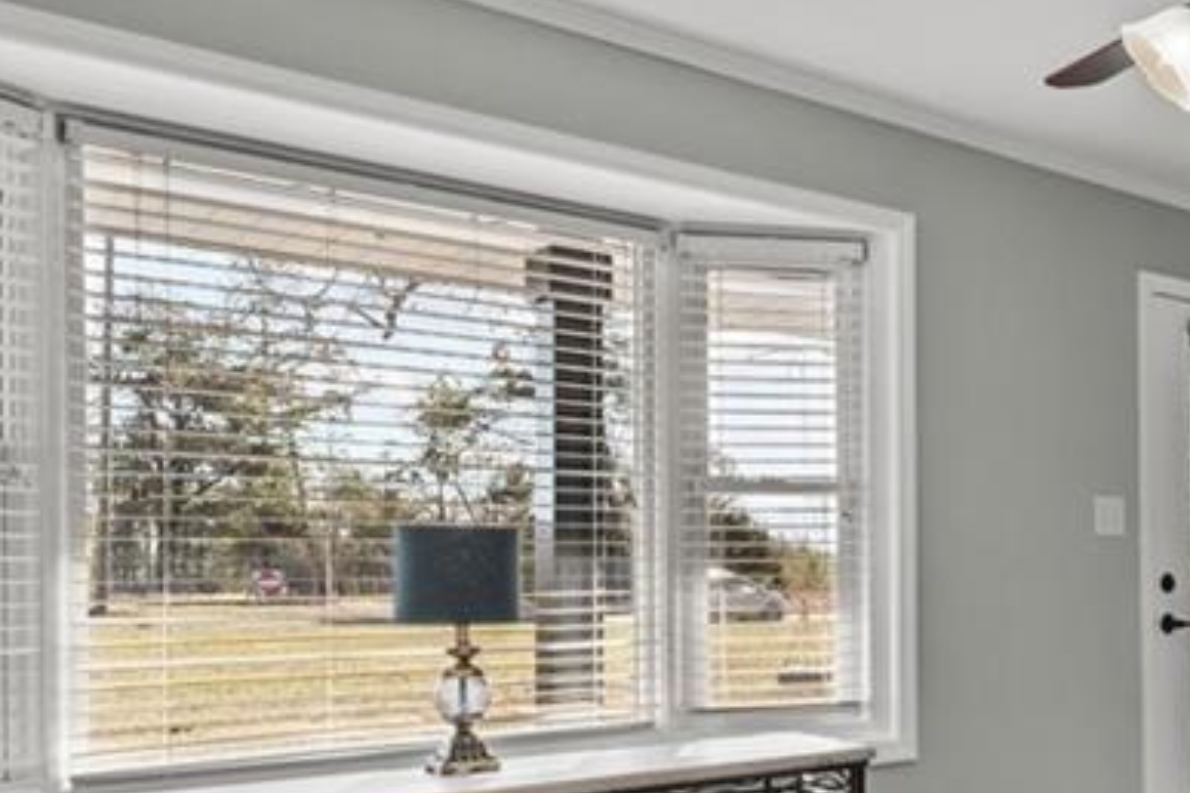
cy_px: 546
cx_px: 1196
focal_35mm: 37
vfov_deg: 35.5
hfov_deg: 44.1
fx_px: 1223
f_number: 7.1
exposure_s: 1/20
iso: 200
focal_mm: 14
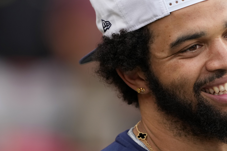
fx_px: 5056
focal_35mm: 802
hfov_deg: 2.6
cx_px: 160
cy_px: 58
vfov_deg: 1.7
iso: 800
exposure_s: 1/1250
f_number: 4
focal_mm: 420
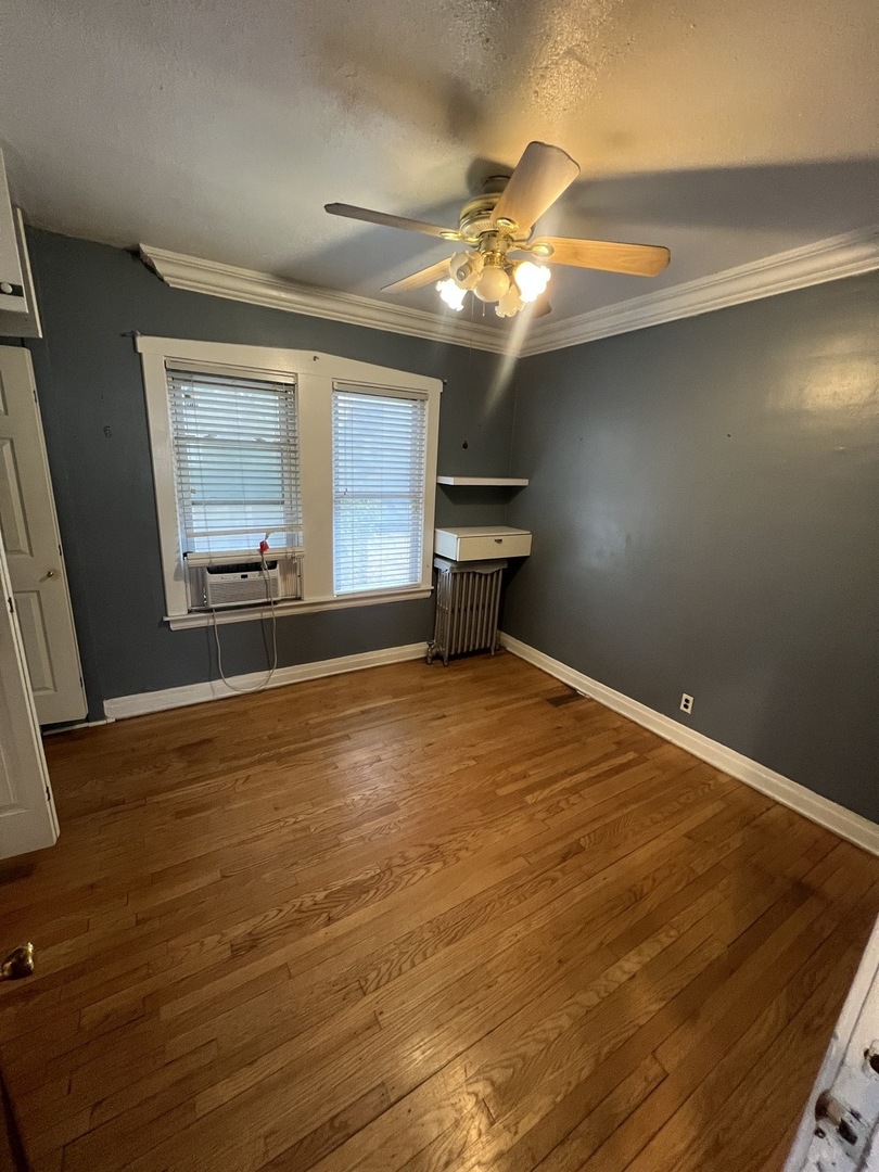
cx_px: 440
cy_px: 586
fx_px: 440
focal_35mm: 13
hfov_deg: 89.9
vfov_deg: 106.2
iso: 400
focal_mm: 1.57
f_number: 1.8
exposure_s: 1/60
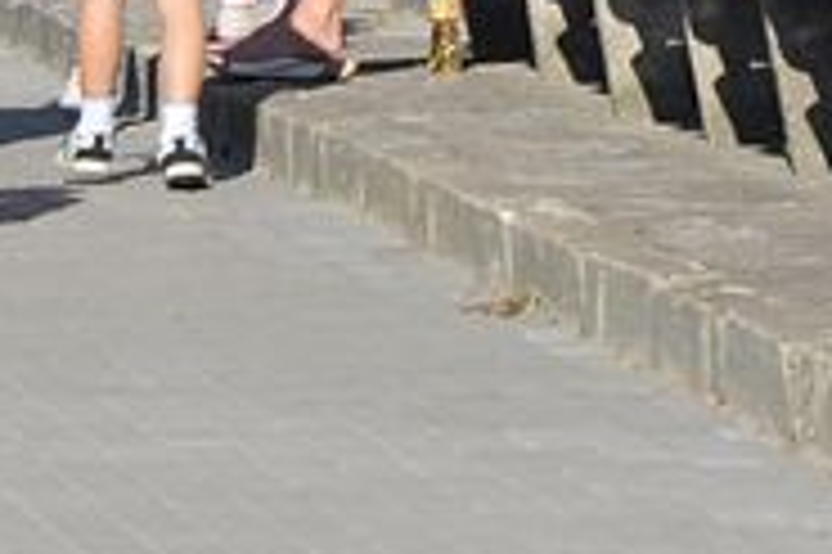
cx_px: 1106
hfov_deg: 2.8
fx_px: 16724
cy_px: -376
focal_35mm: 724
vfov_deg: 1.9
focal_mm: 105
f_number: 8
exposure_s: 1/1000
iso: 400
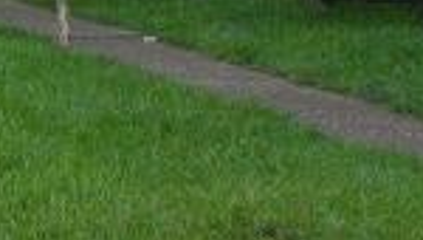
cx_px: -266
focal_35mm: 171
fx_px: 1925
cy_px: -176
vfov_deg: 7.0
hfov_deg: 11.8
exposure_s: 1/250
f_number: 8
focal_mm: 25
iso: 200
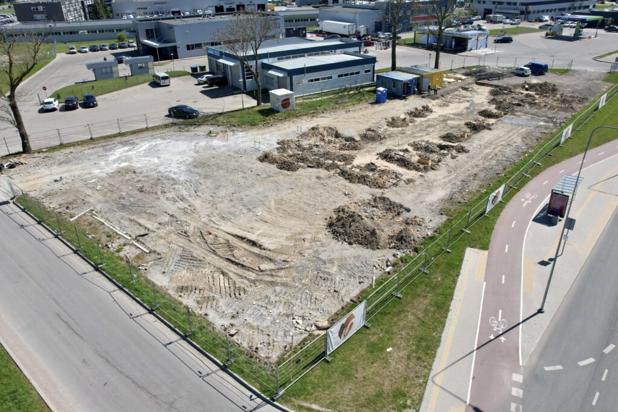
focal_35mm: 22
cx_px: 309
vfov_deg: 57.2
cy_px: 206
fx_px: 378
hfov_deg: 78.6
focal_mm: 8.38
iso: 100
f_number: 2.8
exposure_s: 1/2000
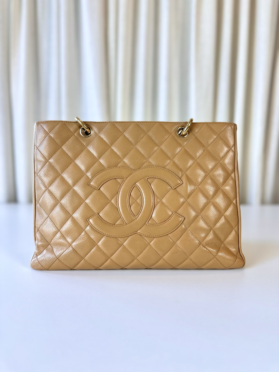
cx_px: 140
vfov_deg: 71.6
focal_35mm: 24
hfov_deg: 56.8
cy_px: 186
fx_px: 258
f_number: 1.78
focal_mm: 6.86
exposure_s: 1/100
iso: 64
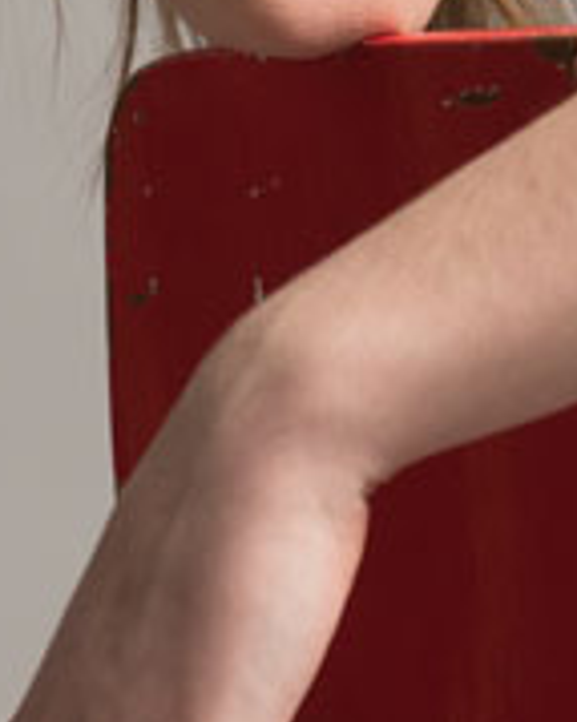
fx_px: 8033
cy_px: -480
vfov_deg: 5.1
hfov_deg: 4.1
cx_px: 966
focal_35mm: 376
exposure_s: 1/200
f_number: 7.1
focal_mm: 70
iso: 100
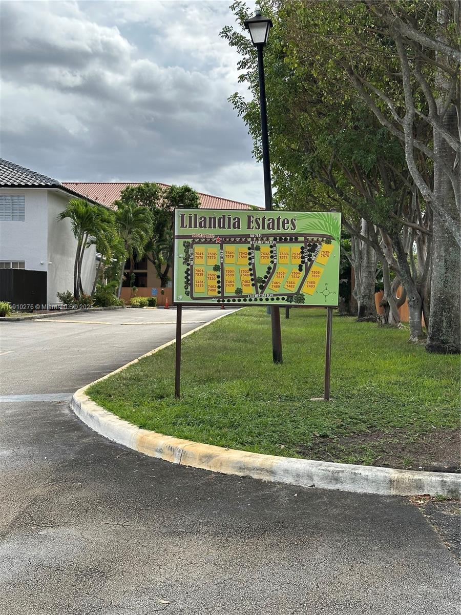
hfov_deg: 30.3
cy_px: 308
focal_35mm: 48
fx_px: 852
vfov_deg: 39.7
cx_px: 230
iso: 64
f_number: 1.78
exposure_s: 1/3367
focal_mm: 6.86
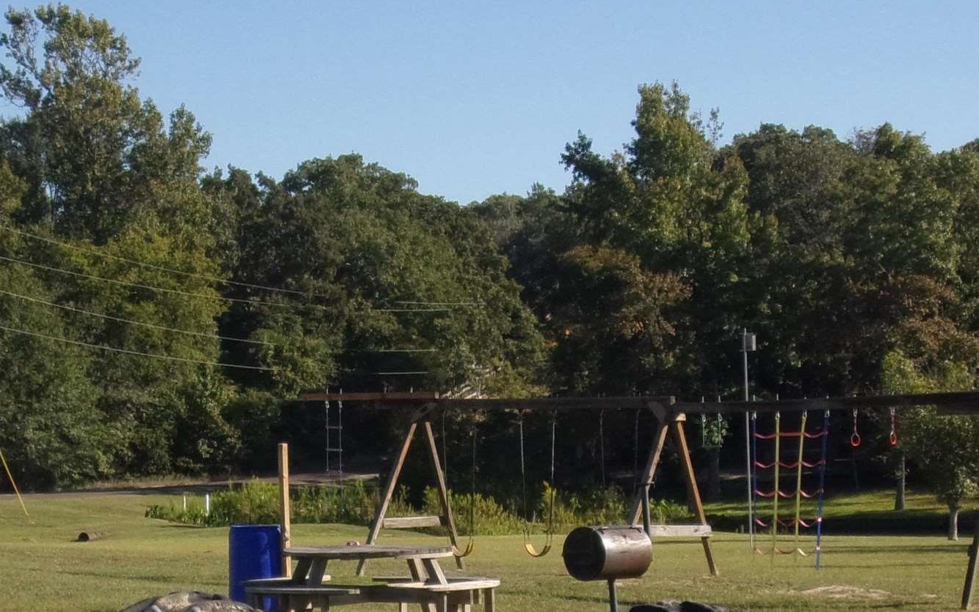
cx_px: 317
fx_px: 2535
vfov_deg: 13.6
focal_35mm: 95
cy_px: 572
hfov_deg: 21.8
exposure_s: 1/640
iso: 80
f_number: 3.9
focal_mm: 7
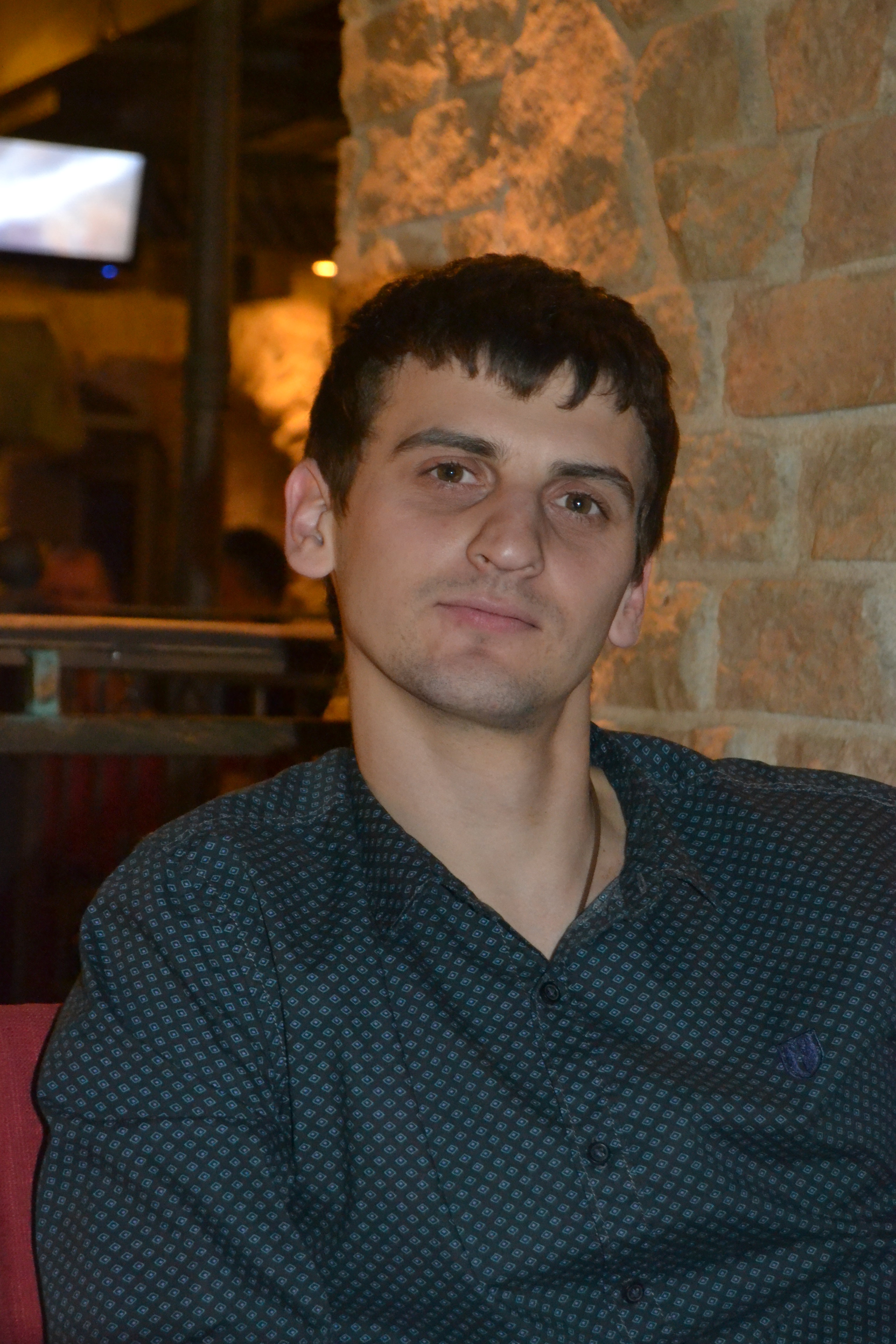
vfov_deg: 24.6
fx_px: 3080
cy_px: 672
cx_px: 448
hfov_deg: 16.6
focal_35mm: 82
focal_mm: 55
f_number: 5.6
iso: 3200
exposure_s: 1/60
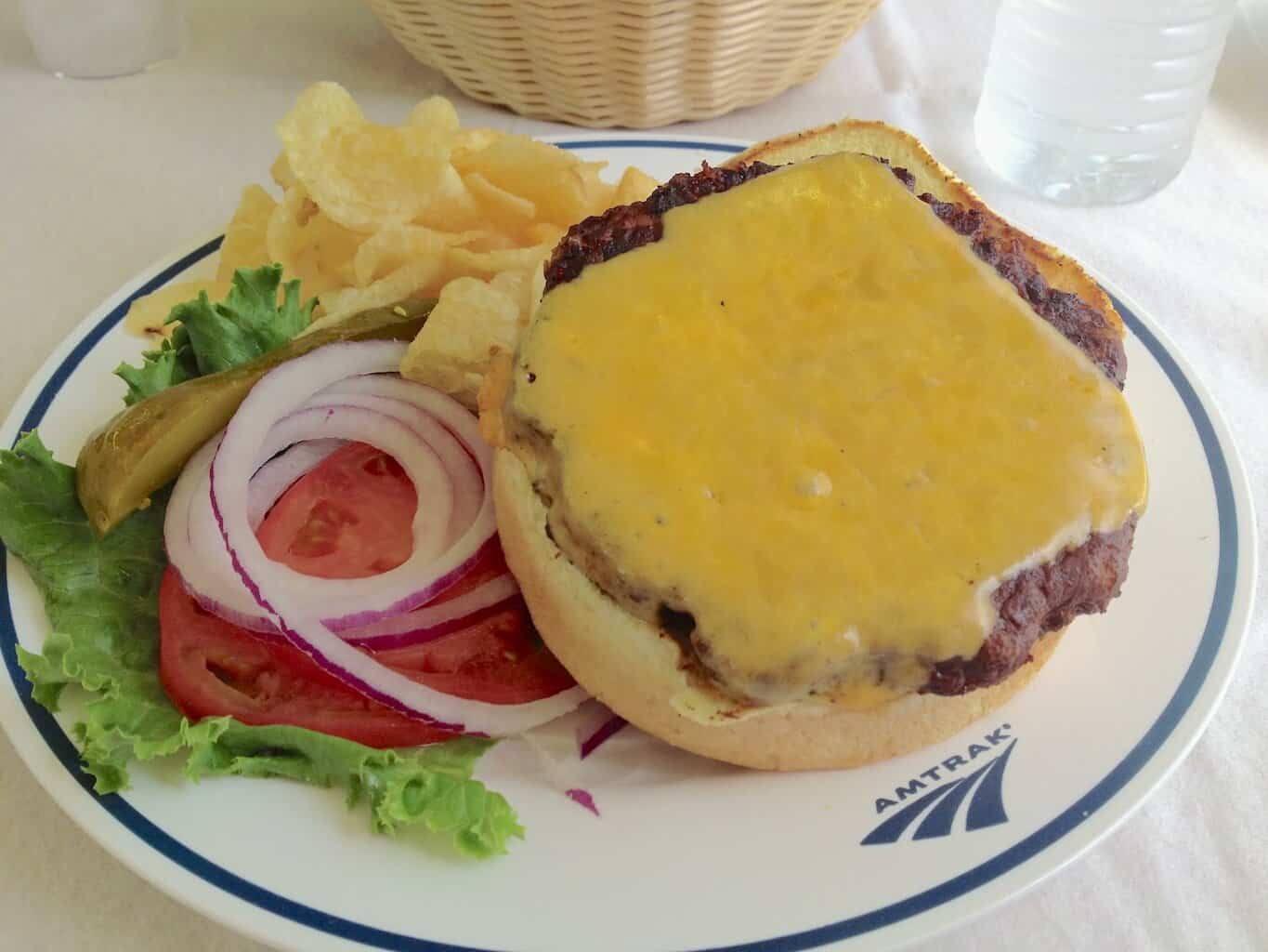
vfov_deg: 40.7
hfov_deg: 52.6
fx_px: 1282
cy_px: 476
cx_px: 634
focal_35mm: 35
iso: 64
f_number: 2.4
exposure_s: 1/40
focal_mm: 4.28
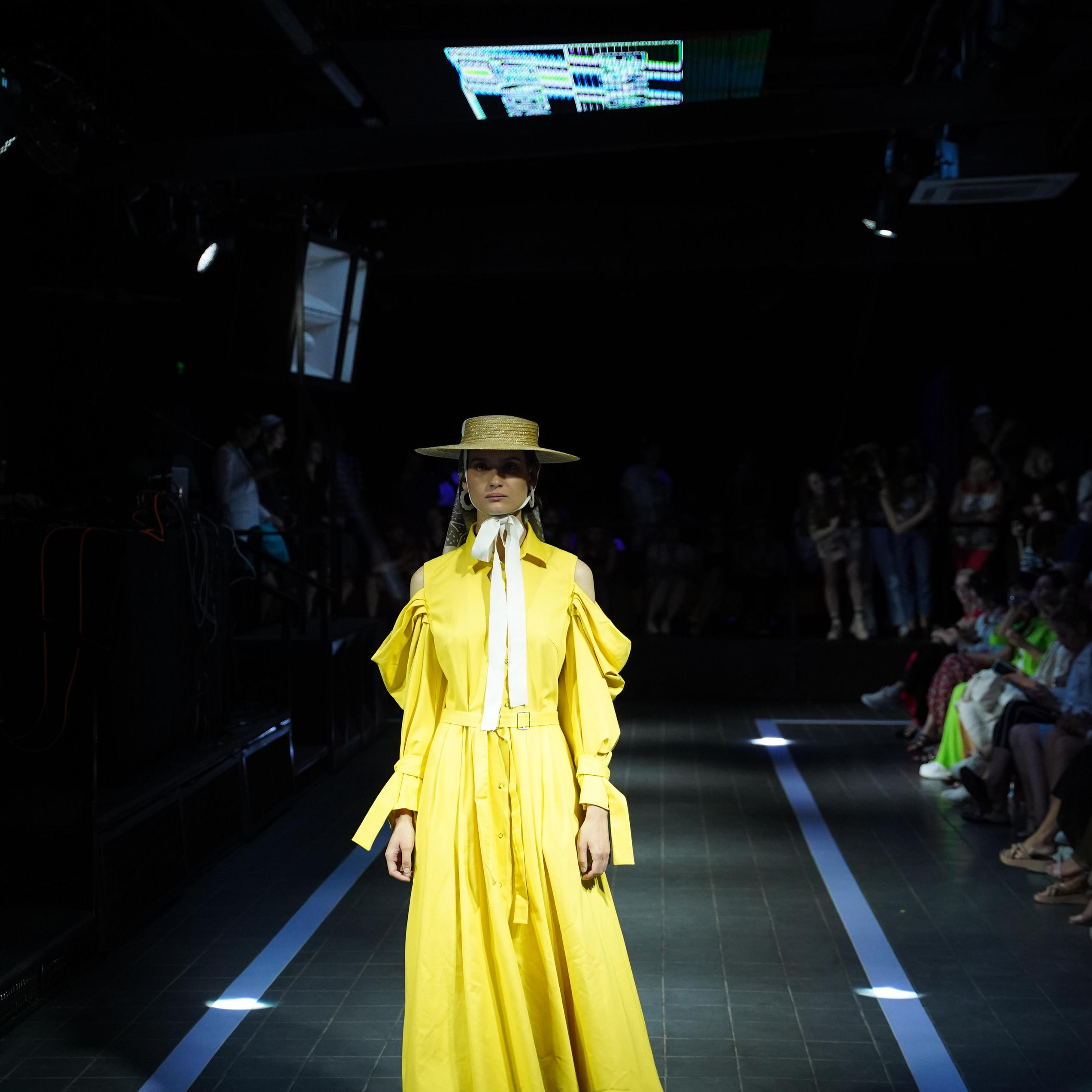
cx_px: 549
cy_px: 555
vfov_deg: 29.1
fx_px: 2106
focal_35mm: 59
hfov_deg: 29.1
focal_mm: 46
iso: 2500
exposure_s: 1/2000
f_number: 2.8
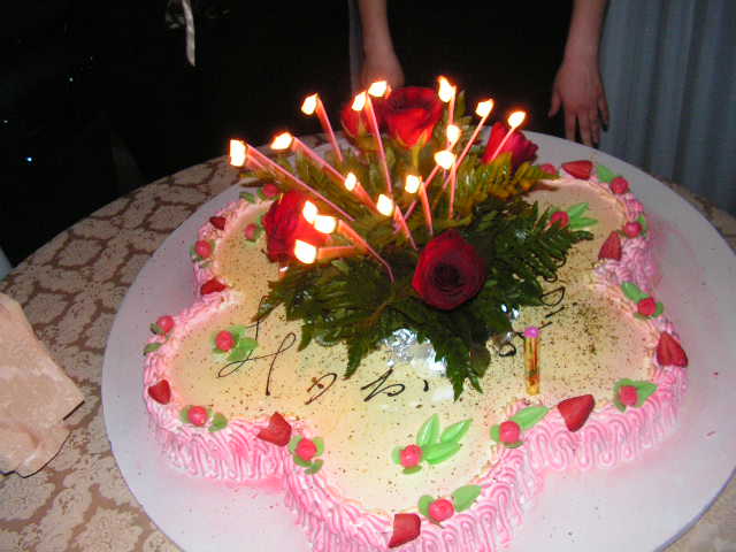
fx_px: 765
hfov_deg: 51.4
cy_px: 276
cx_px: 368
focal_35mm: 36
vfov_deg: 39.7
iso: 200
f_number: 3.2
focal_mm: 6
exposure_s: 1/40
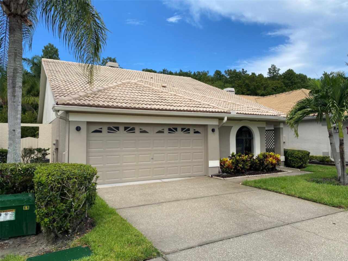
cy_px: 130
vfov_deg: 53.1
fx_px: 261
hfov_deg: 67.3
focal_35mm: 26
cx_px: 174
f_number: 1.8
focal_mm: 4.25
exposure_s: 1/2358
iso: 32
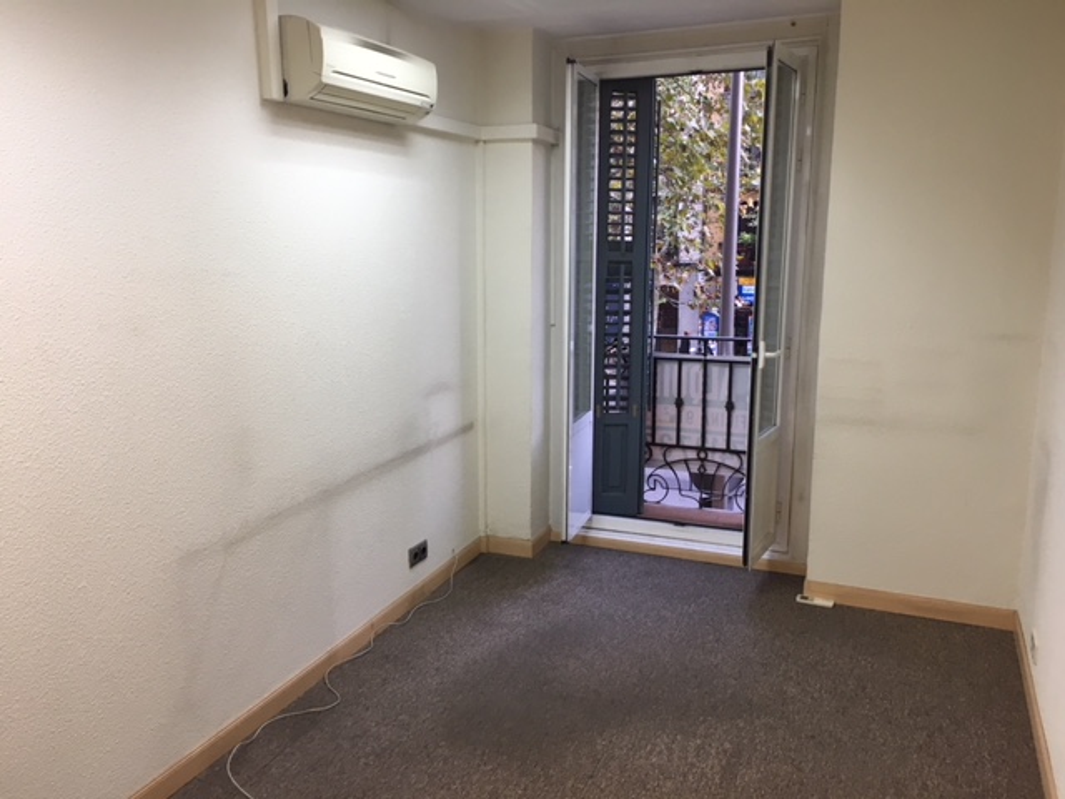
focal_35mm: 29
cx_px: 532
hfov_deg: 61.7
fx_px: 892
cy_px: 400
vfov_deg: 48.2
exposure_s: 1/33
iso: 64
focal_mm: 4.15
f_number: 2.2
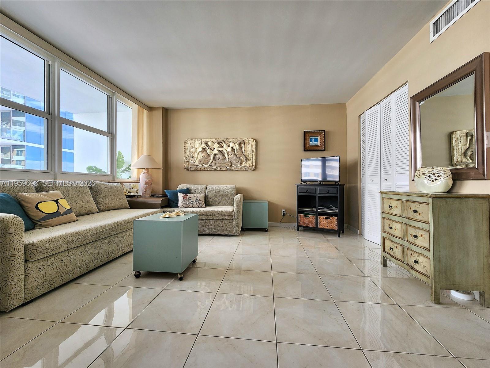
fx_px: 184
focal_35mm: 13
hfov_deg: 106.2
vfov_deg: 89.9
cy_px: 184
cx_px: 245
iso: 50
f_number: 2.2
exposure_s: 1/60.2
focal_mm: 2.2
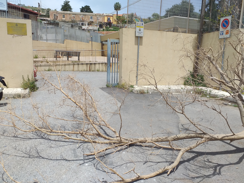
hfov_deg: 67.3
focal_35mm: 26
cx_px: 122
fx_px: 183
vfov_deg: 53.1
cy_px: 92
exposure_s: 1/1556
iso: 40
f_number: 1.9
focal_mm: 3.6
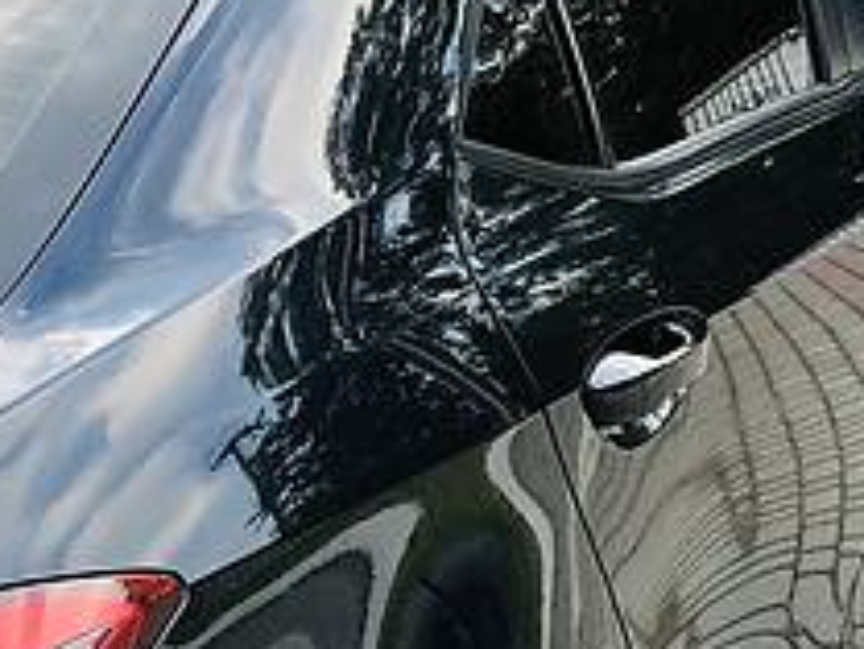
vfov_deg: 13.6
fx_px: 2672
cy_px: 723
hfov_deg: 17.0
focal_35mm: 107
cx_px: -351
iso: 20
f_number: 1.8
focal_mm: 4
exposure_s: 1/318
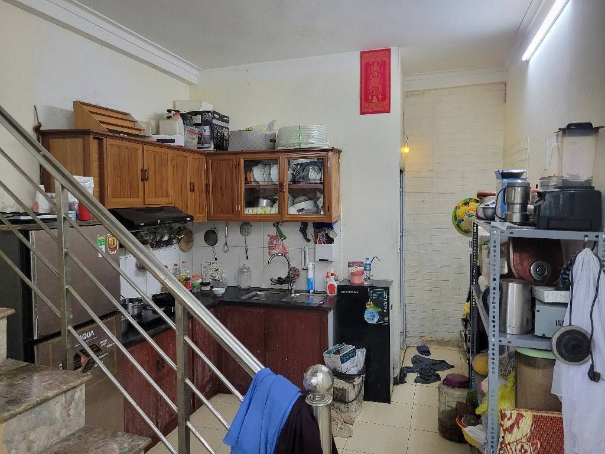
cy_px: 227
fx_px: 454
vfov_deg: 53.1
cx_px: 302
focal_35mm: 26
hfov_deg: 67.3
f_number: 1.8
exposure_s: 1/50
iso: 250
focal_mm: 5.4
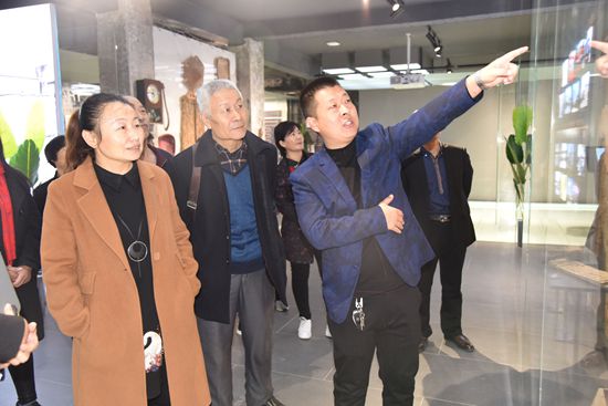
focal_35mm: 30
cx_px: 304
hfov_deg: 61.9
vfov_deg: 43.6
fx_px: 507
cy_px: 203
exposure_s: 1/60
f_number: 4
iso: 2000
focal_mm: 30
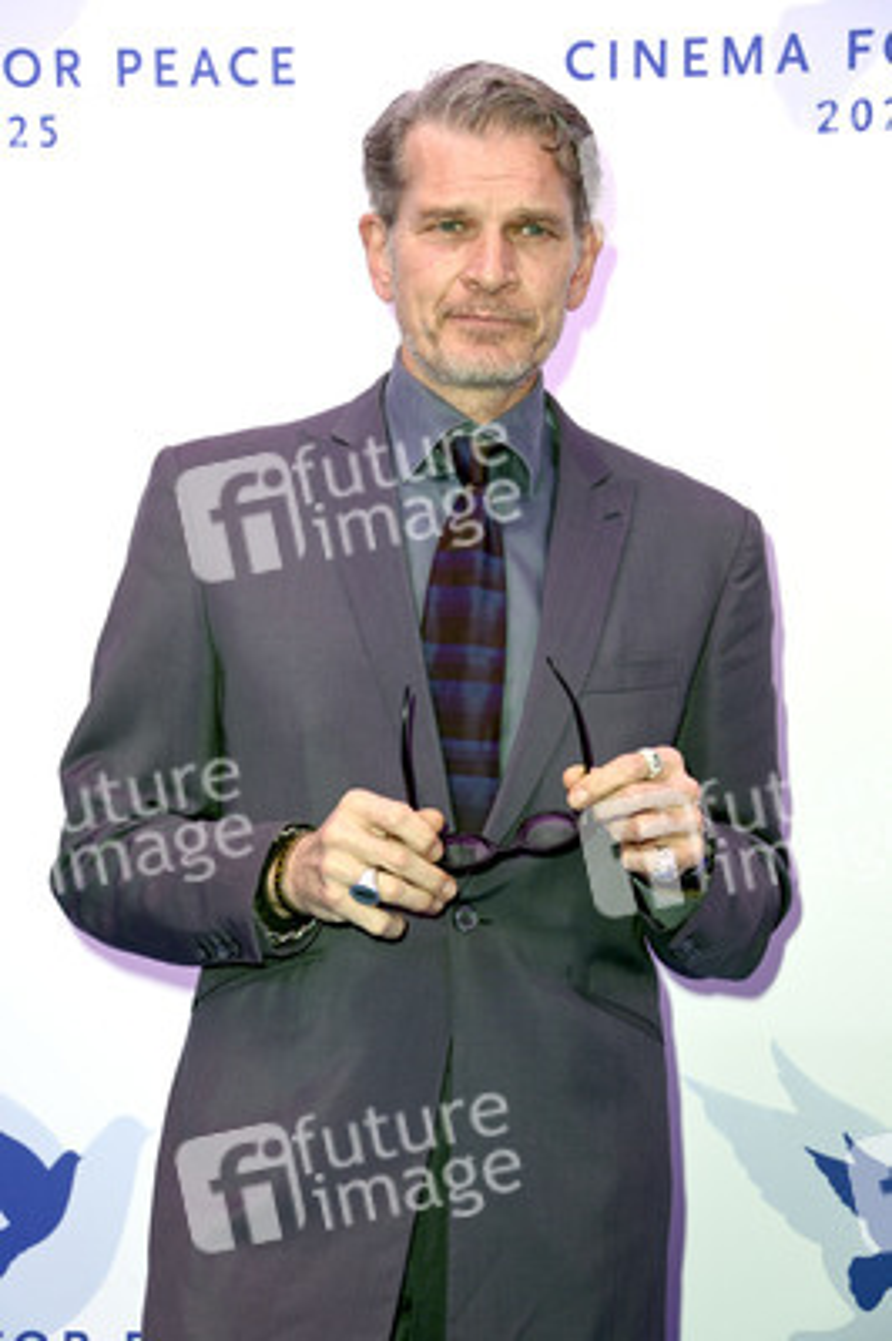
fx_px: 3351
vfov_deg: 22.6
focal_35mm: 90
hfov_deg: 15.2
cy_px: 670
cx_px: 446
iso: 800
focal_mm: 90
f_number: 5.6
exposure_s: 1/250
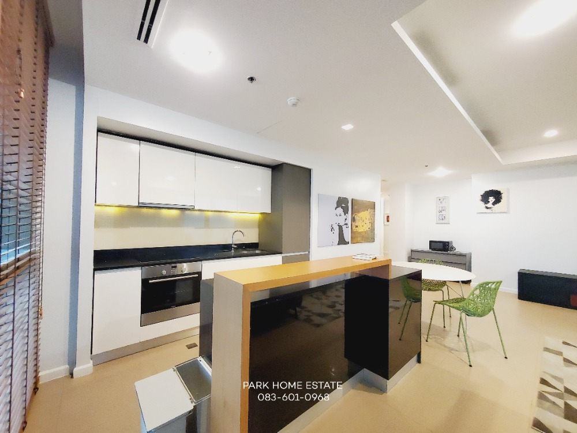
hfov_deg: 106.2
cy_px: 216
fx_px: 217
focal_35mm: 13
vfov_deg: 89.9
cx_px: 288
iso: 500
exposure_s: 1/50
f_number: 2.2
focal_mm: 1.8
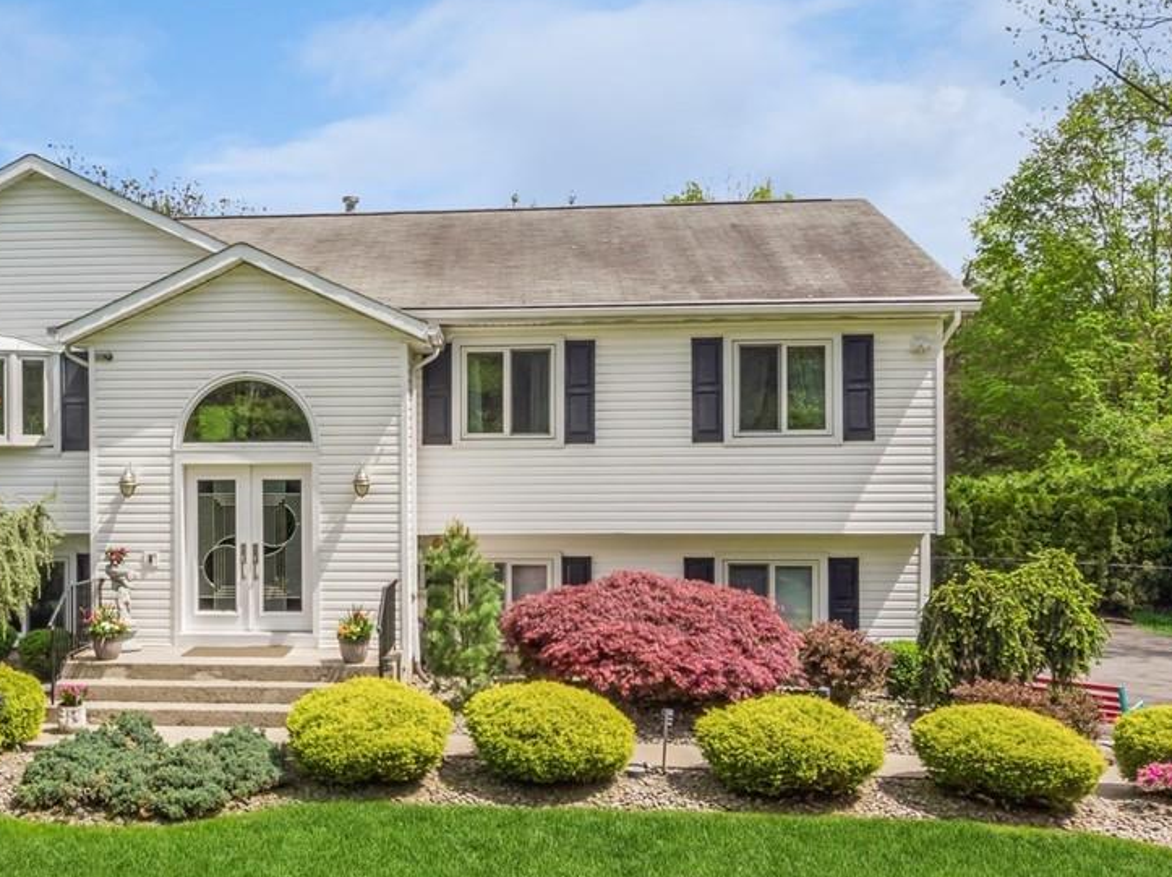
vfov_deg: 41.7
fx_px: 1150
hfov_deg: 52.7
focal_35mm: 34
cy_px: 473
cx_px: 365
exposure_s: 1/1000
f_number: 2.8
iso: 100
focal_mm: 4.5
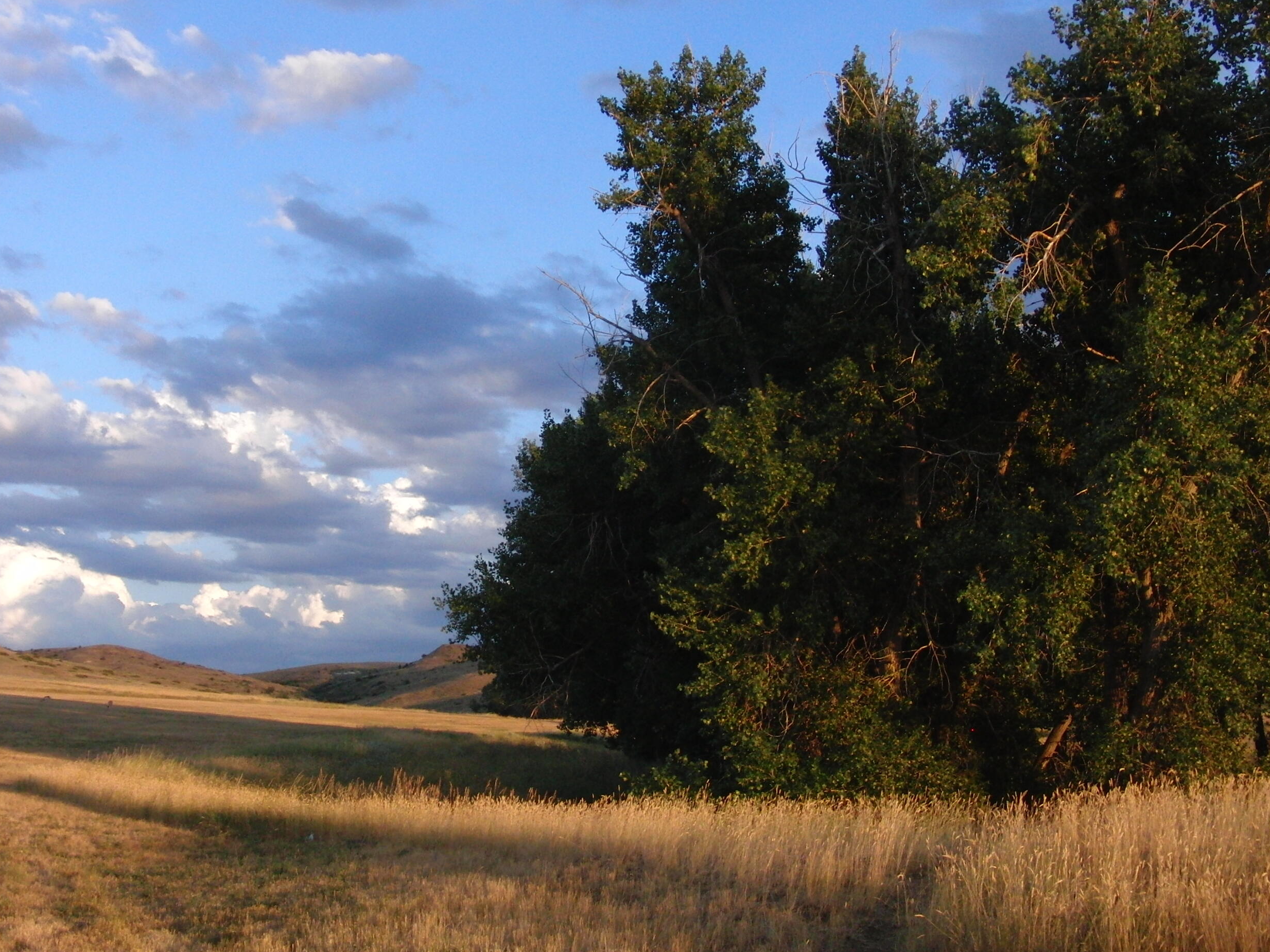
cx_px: 583
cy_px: 421
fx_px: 1651
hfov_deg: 42.0
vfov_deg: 32.1
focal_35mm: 45
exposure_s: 1/500
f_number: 3.6
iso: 200
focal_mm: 6.42
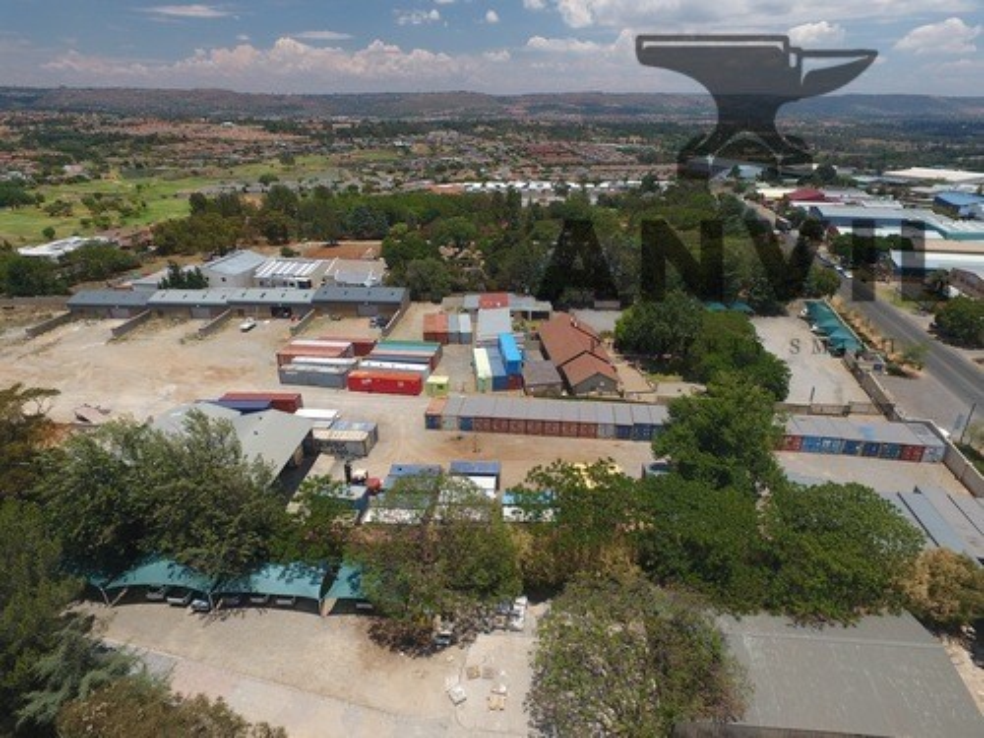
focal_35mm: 20
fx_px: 569
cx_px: 492
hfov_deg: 81.7
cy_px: 369
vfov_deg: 66.0
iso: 100
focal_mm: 3.61
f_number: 2.8
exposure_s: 1/462
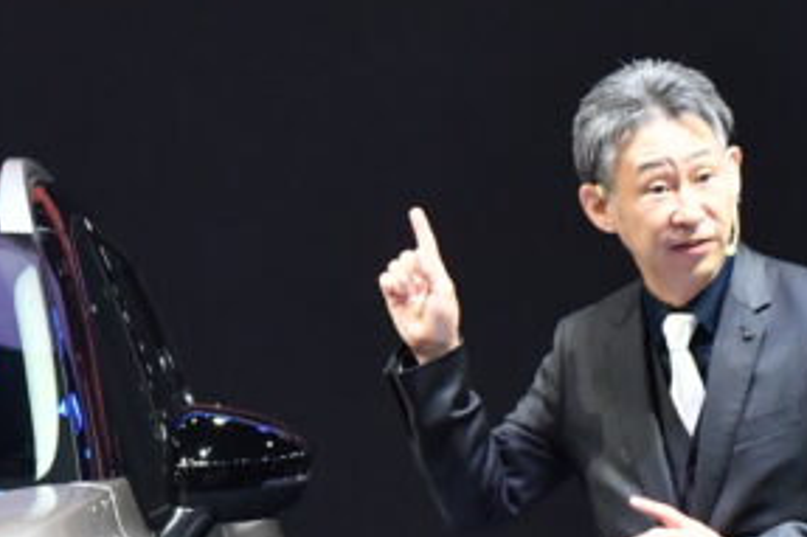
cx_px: 149
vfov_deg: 3.3
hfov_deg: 4.9
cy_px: 652
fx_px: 9364
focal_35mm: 418
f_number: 5.6
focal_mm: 78
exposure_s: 1/160
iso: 1250
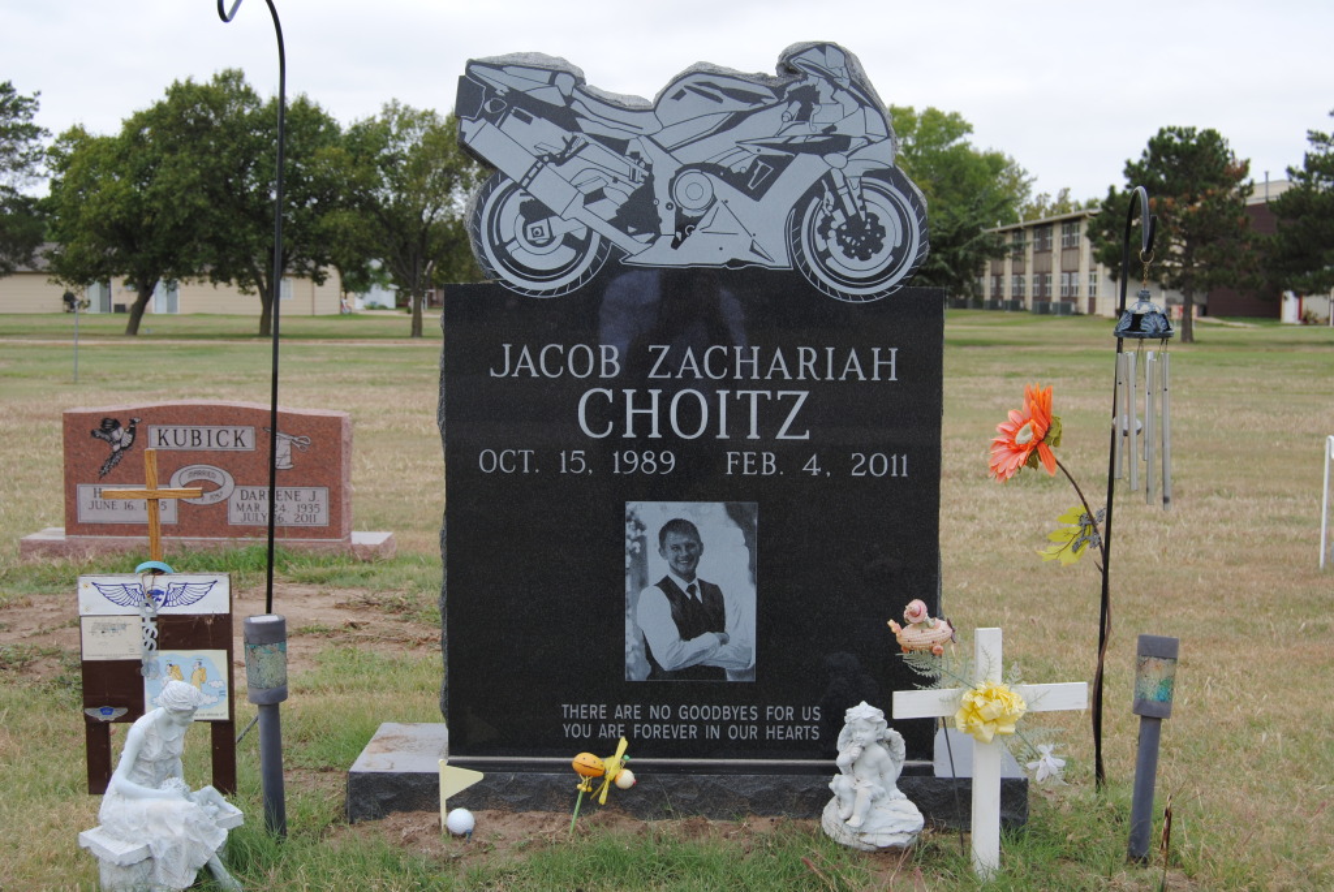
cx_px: 667
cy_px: 446
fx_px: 1725
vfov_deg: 29.0
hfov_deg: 42.3
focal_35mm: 46
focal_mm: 31
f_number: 7.1
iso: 100
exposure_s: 1/250
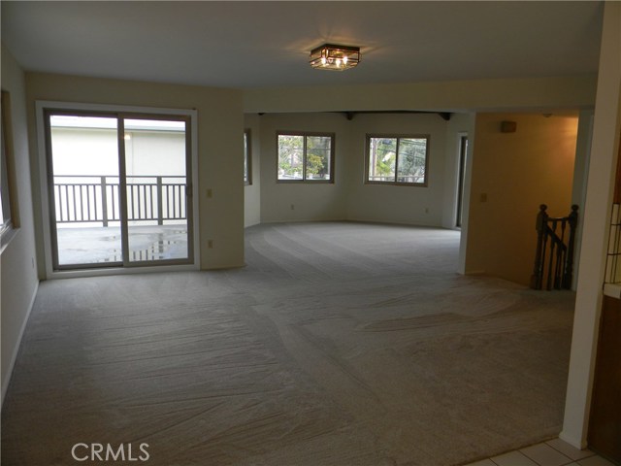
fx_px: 502
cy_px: 233
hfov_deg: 63.4
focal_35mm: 28
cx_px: 310
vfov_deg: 49.7
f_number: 3.5
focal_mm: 5
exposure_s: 1/32
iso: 80
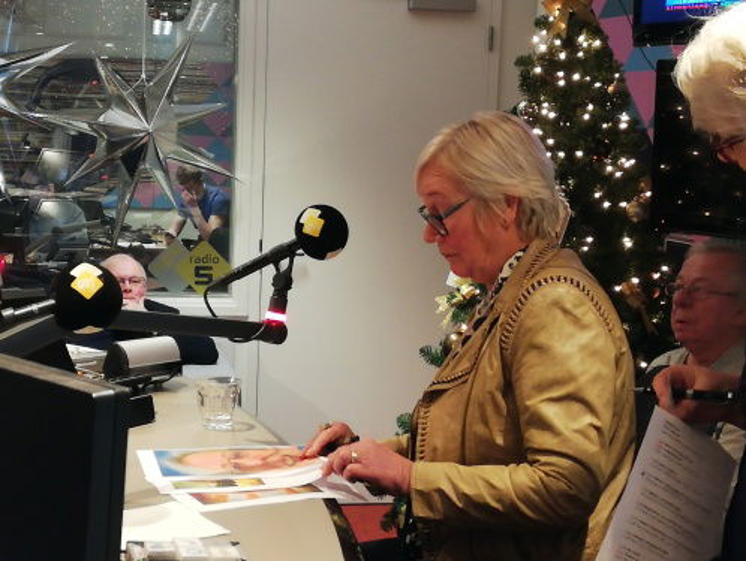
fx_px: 1403
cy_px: 280
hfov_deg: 29.8
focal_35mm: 65
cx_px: 373
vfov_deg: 22.6
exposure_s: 1/20
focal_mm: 3.81
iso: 500
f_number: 2.2
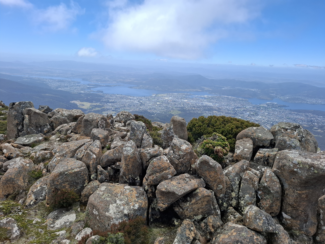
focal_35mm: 23
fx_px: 216
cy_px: 122
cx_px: 162
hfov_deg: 73.9
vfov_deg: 58.9
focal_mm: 5.54
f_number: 1.8
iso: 50
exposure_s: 1/1996
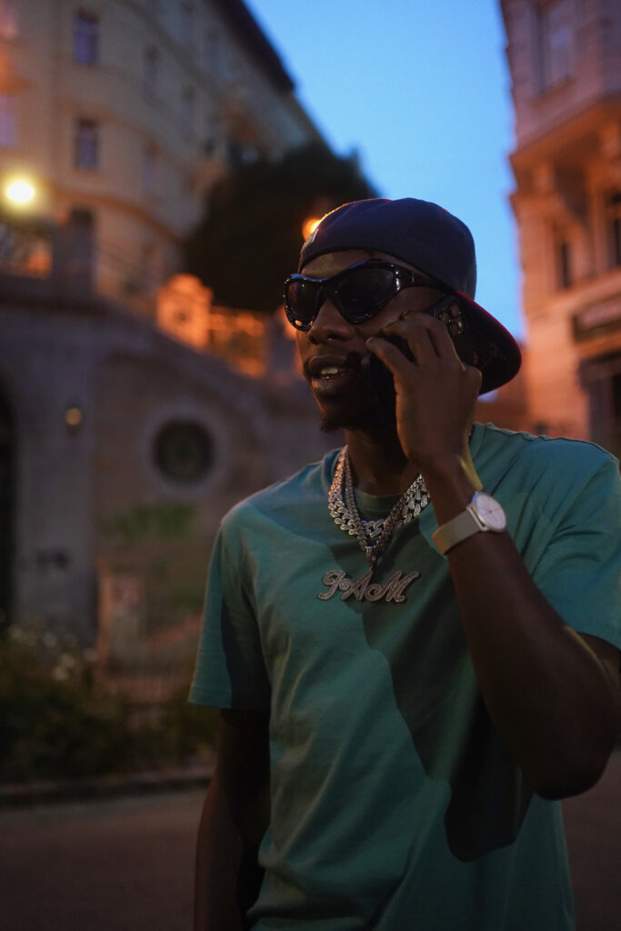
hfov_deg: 37.9
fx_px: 905
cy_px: 466
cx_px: 310
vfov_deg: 54.4
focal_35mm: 35
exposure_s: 1/125
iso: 3200
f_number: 1.8
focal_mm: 35
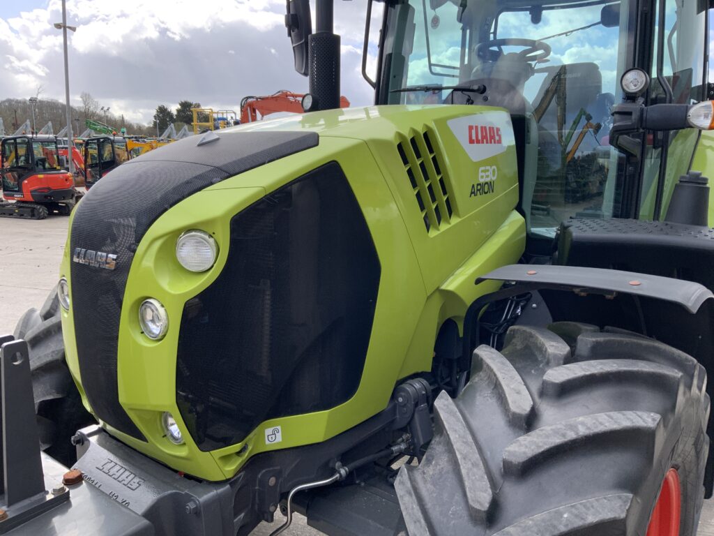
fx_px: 598
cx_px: 357
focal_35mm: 29
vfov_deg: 48.2
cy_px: 268
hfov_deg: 61.7
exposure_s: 1/642
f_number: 1.8
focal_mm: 3
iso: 16
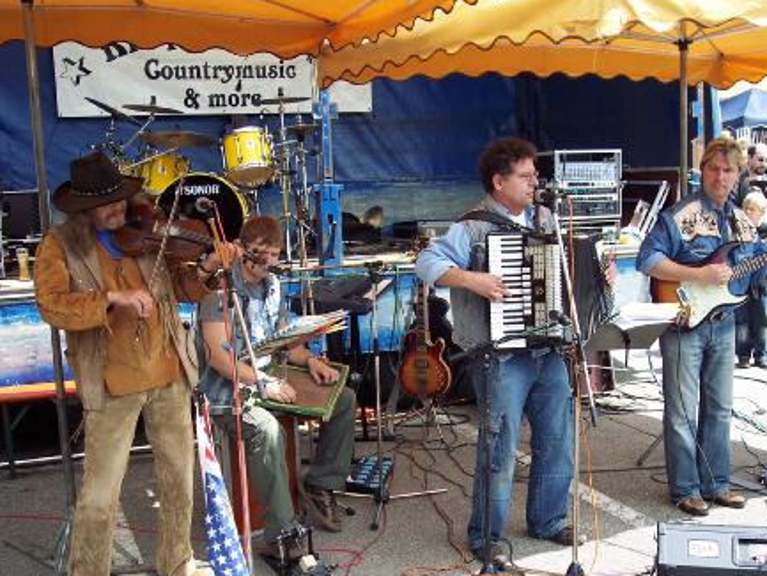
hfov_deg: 42.0
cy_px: 329
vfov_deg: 32.2
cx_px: 411
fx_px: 997
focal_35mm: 45
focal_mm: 8
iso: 100
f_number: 3.4
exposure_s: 1/250
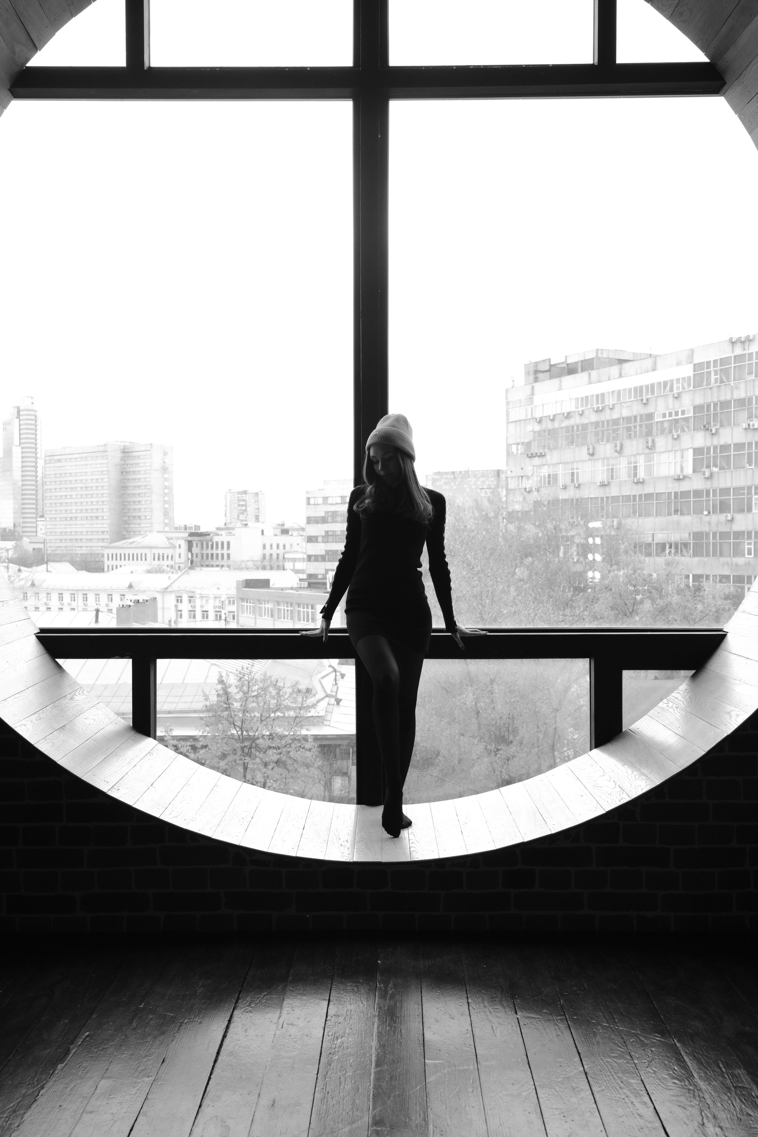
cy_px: 568
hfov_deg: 41.1
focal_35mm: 32
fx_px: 1011
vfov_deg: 58.7
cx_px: 379
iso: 500
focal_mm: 21.2
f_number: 4
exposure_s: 1/125
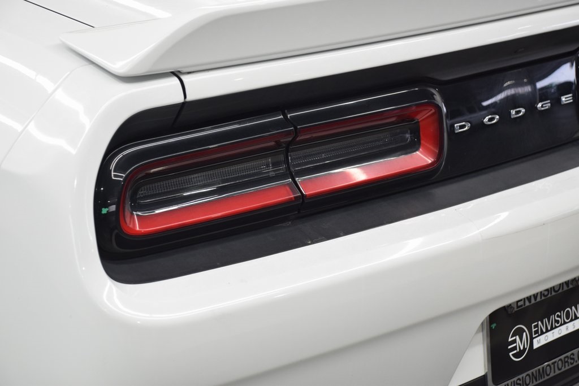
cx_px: 290
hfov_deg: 26.0
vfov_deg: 17.5
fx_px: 1255
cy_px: 193
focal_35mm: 78
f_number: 5
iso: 800
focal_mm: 52
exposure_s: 1/160
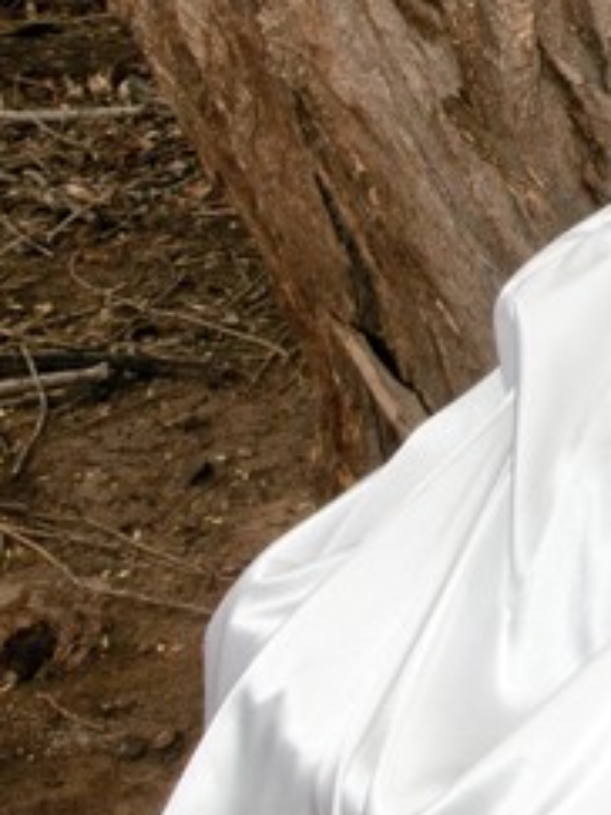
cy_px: -208
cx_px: 1232
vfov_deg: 11.3
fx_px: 4028
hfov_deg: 8.2
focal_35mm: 171
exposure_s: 1/250
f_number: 10
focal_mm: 24
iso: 200
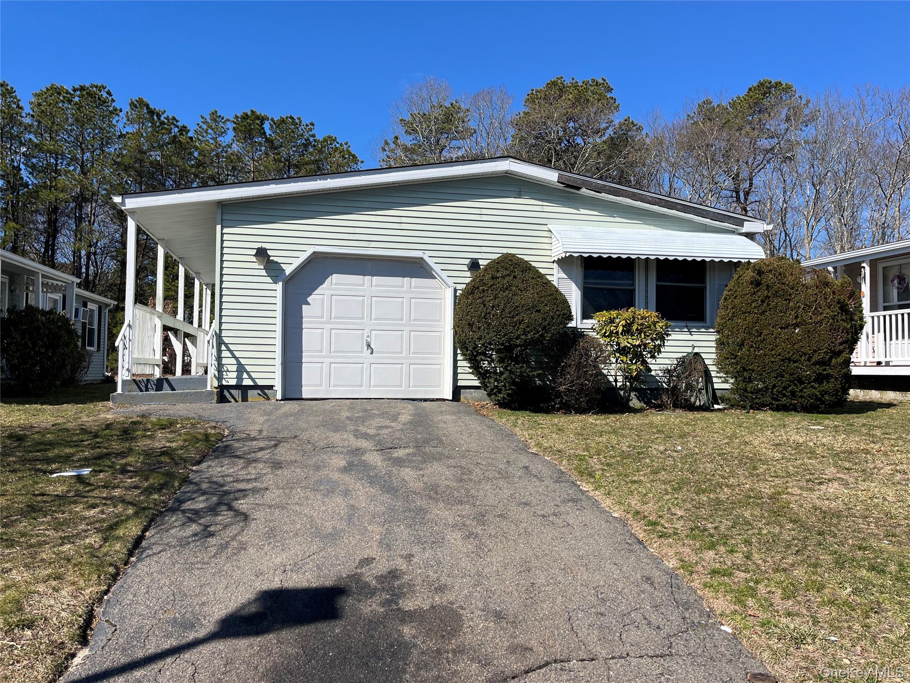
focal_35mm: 26
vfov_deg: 53.1
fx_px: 683
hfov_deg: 67.3
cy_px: 342
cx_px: 455
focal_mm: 5.1
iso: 50
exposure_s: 1/3876
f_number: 1.6
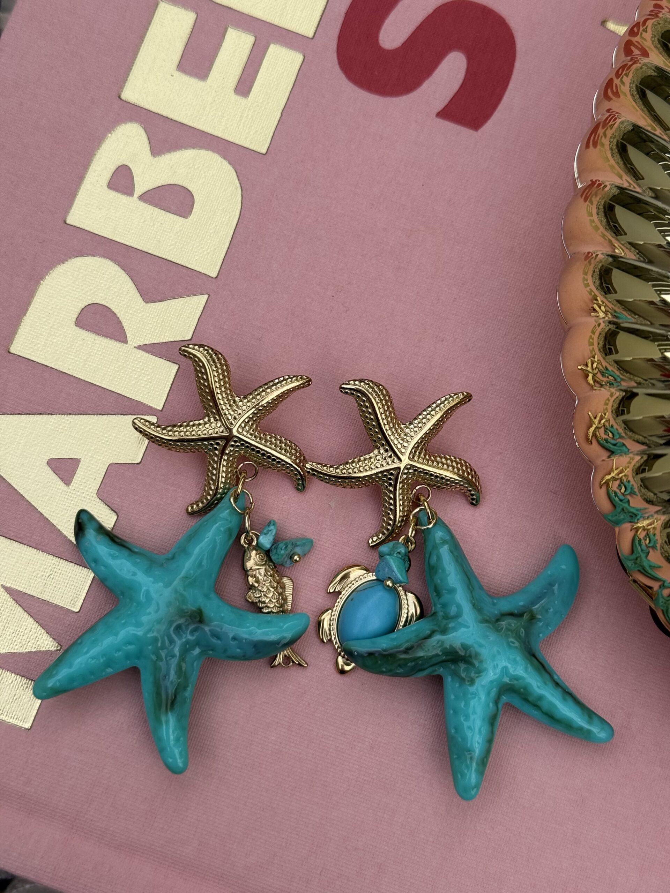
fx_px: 1239
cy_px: 446
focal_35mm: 48
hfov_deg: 30.3
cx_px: 335
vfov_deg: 39.7
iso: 64
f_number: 1.78
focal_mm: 6.76
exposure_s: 1/2033
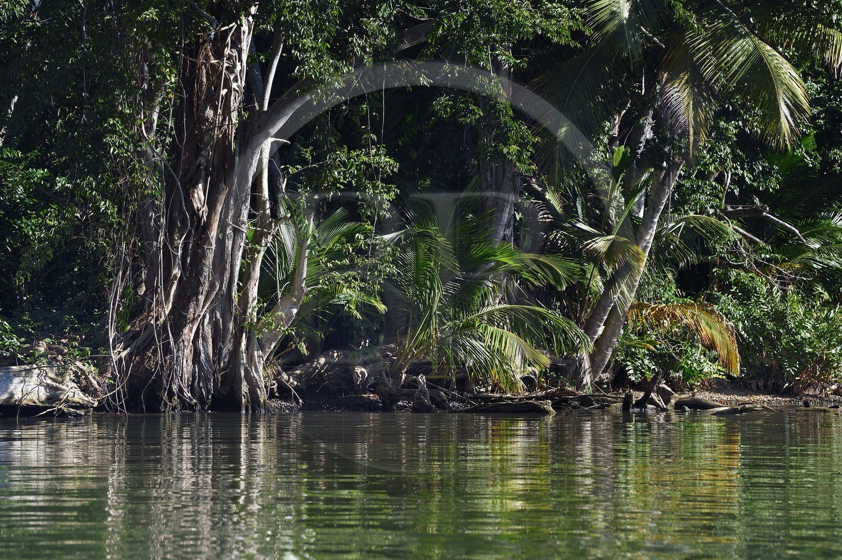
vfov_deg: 10.5
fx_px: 3038
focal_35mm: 130
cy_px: 280
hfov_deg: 15.8
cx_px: 421
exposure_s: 1/400
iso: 200
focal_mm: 130
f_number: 6.3
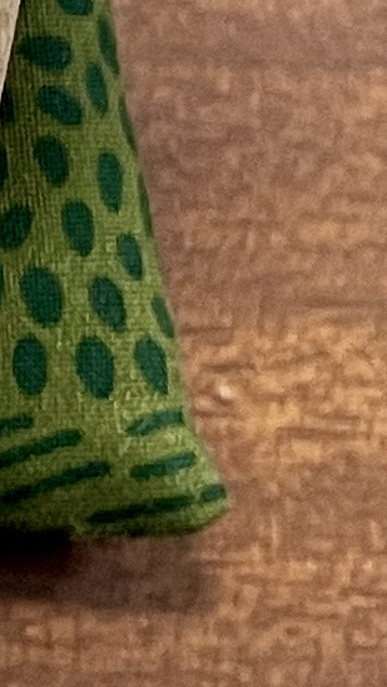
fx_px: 3793
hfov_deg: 4.8
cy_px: -125
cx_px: -1567
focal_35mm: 208
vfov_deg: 10.2
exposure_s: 1/50
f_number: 1.6
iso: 160
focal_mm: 4.2
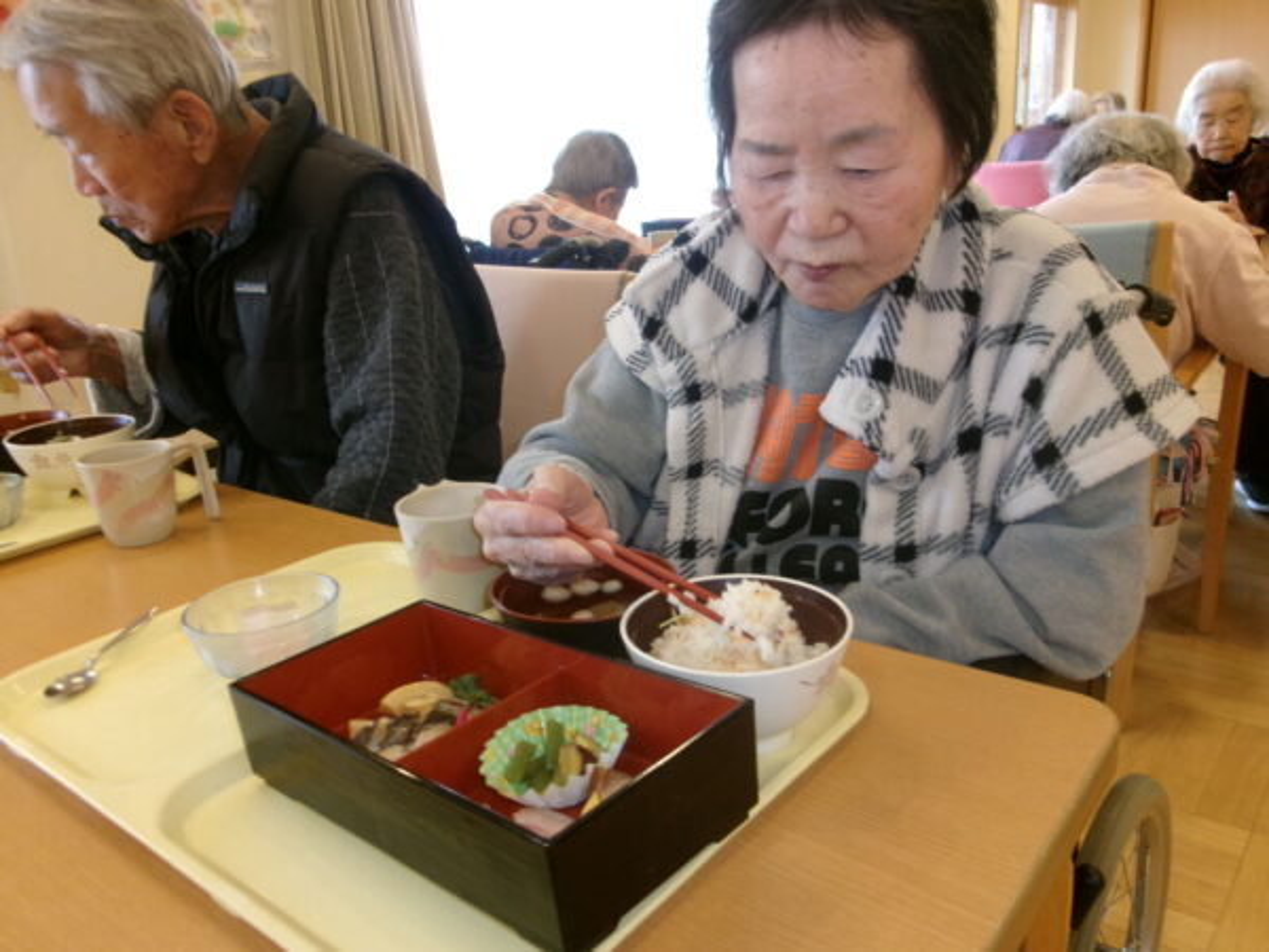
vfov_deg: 49.7
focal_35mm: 28
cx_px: 634
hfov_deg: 63.4
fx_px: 1026
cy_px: 476
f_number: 3.9
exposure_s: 1/34
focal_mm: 5.1
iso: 200
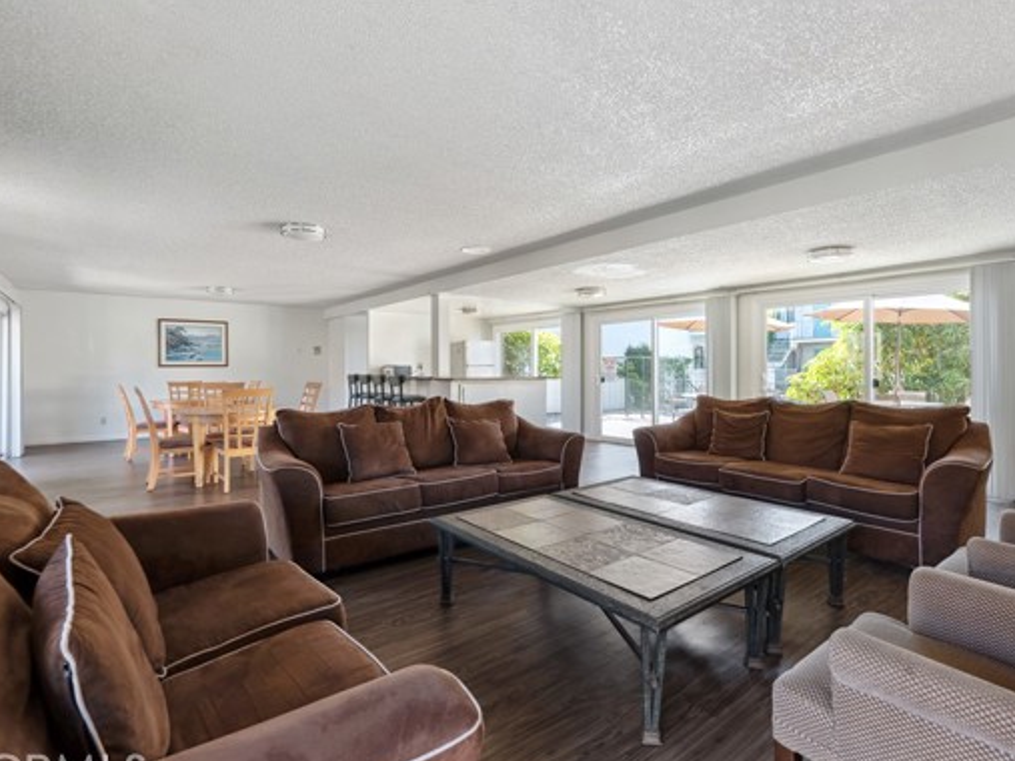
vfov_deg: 74.7
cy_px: 374
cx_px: 527
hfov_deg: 91.0
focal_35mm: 17
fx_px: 498
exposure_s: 1/13
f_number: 9
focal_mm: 14
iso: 100
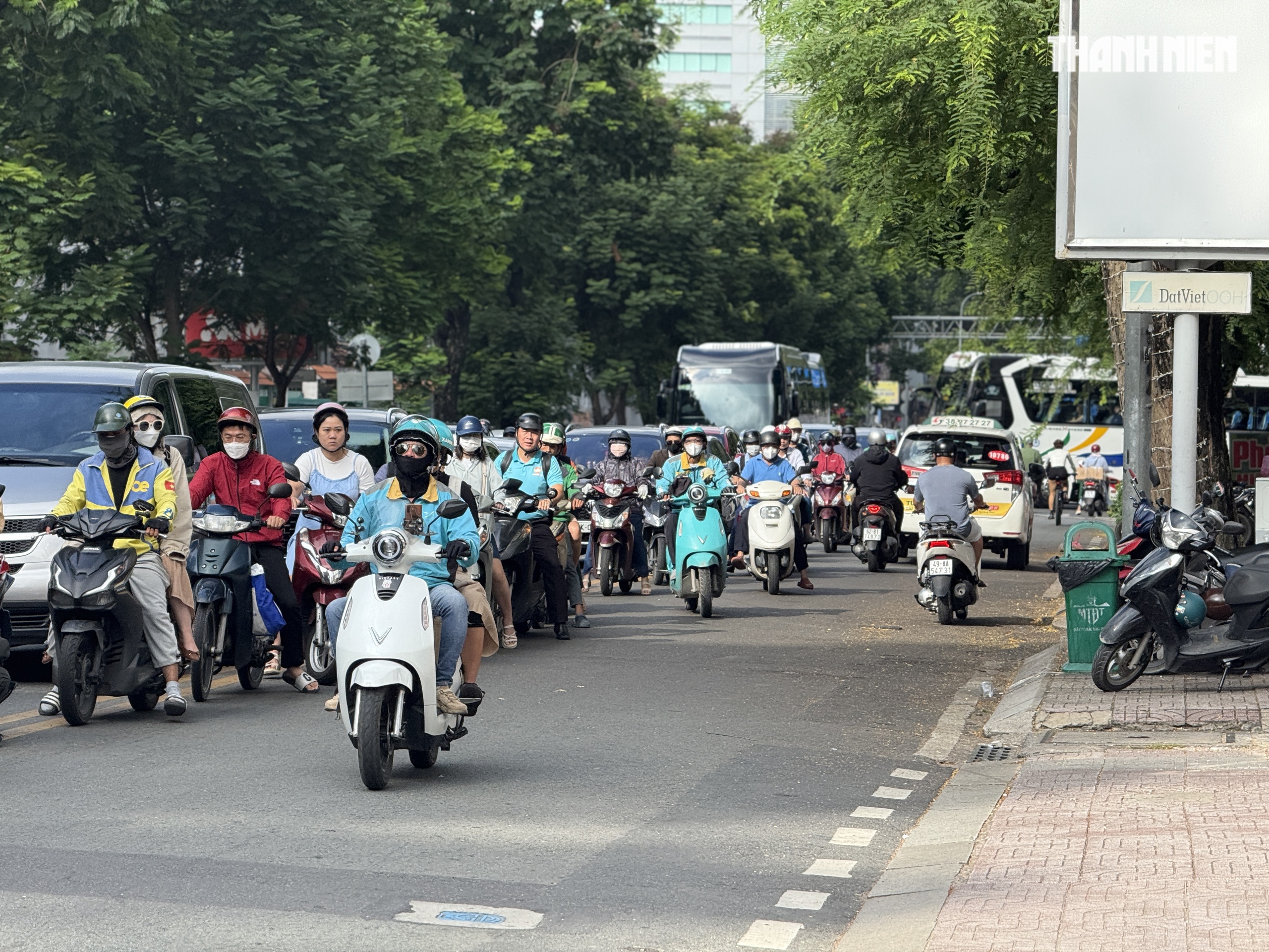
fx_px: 4399
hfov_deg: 16.4
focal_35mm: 120
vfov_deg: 12.3
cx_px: 634
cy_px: 476
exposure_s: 1/518
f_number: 2.8
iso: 64
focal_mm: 15.66
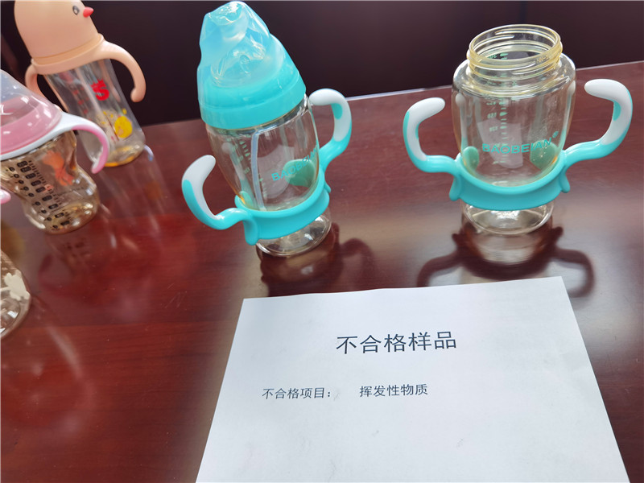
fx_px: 502
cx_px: 322
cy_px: 242
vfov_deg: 51.4
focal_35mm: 27
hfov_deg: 65.3
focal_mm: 6.71
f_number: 1.9
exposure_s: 1/100
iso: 100
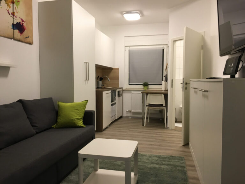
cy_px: 92
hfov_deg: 61.7
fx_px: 205
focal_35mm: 29
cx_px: 122
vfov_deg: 48.2
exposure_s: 1/33
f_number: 2.2
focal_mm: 4.15
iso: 80
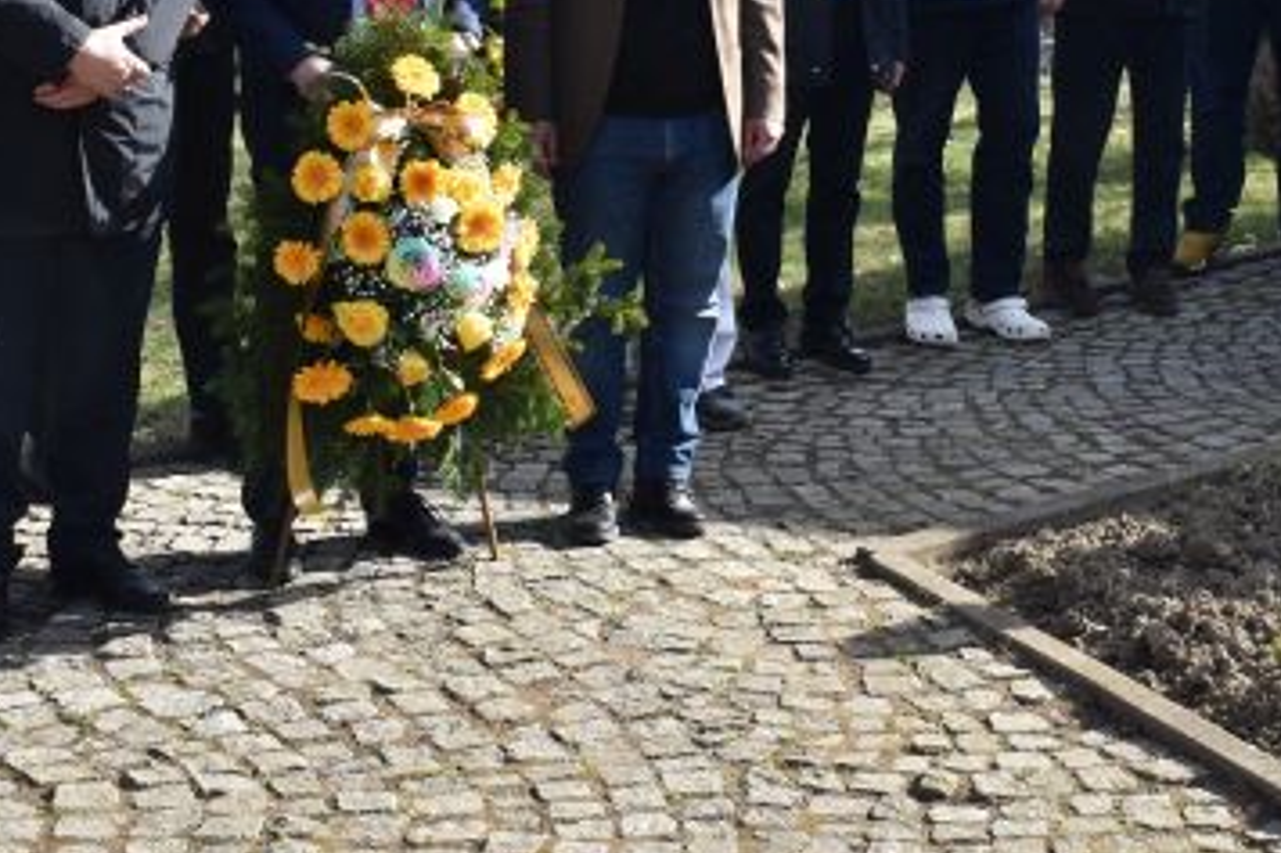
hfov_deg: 23.3
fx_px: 3104
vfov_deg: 15.3
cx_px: 788
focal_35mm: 87
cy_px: -43
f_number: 9
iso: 400
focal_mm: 23
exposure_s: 1/320
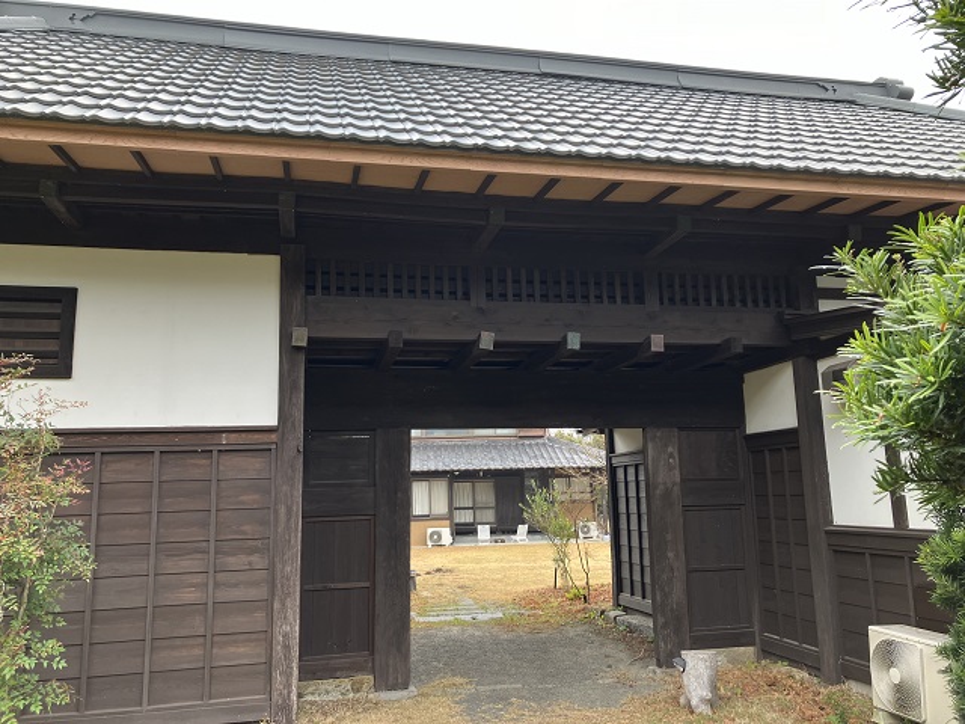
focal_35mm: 28
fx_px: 781
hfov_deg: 63.4
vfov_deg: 49.7
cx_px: 482
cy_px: 362
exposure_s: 1/121
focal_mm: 3.99
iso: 40
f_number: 1.8
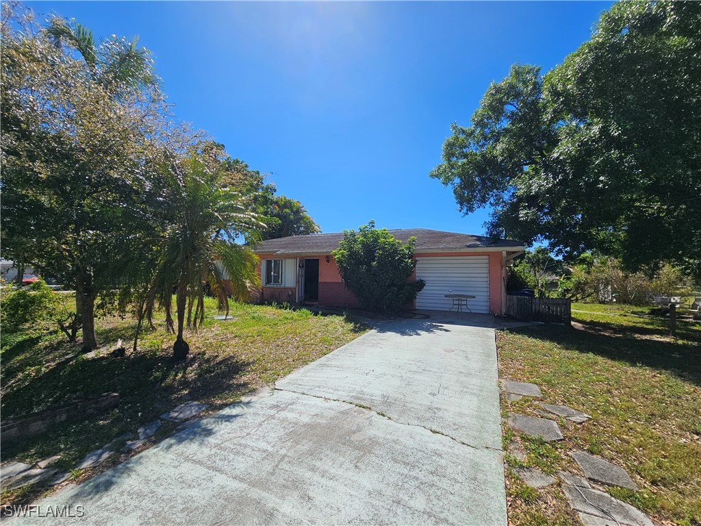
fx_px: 263
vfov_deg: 89.9
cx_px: 350
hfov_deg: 106.2
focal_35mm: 13
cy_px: 263
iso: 50
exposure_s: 1/2730
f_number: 2.2
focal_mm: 2.2
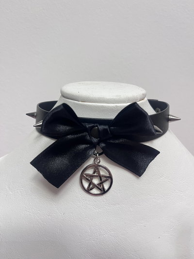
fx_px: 194
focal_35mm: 26
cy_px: 130
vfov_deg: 67.3
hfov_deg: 53.1
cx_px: 97
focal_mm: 5.1
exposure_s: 1/25
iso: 500
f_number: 1.6
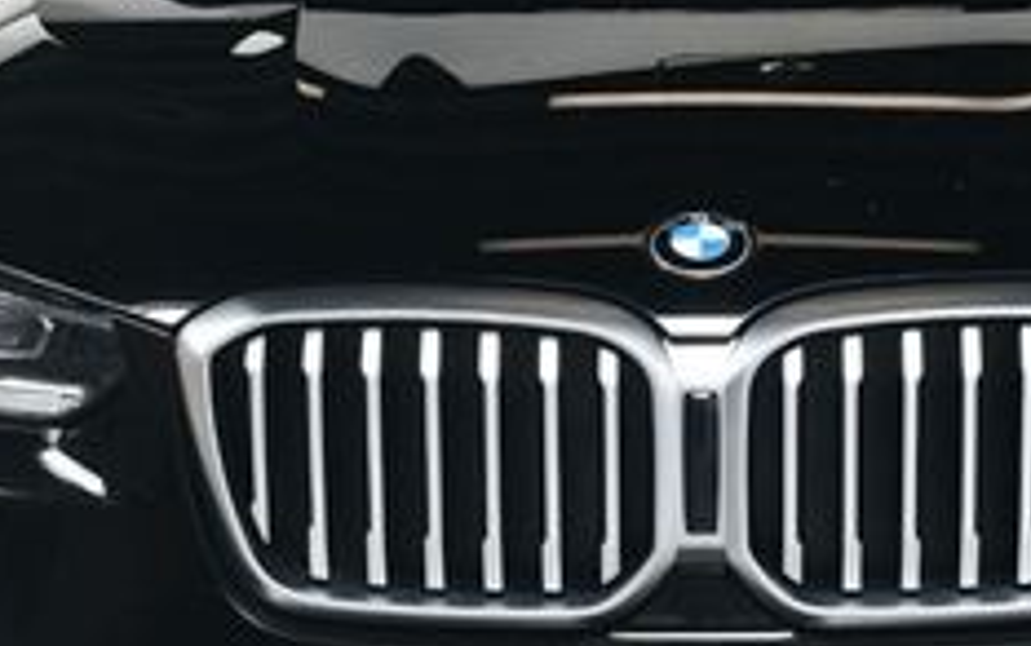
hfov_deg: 18.6
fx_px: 3149
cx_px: 650
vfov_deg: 11.7
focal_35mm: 112
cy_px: 389
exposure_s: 1/160
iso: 100
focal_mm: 27
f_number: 9
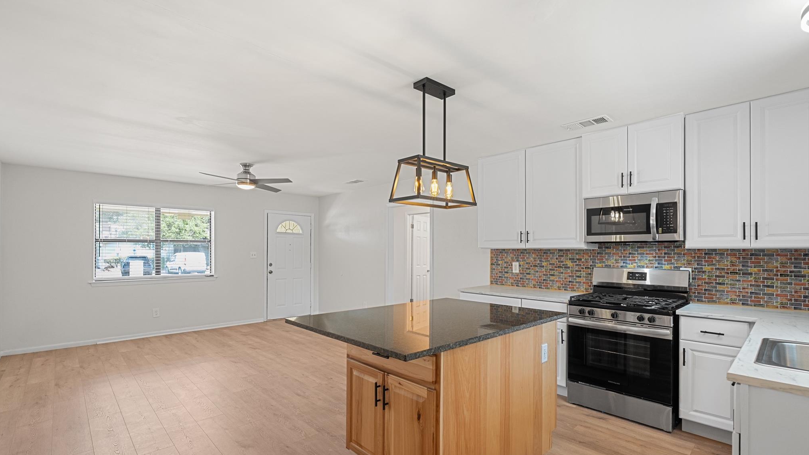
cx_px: 400
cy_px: 259
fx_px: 365
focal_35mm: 17
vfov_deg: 63.7
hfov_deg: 95.9
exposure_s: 1/3
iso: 800
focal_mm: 16
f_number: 8
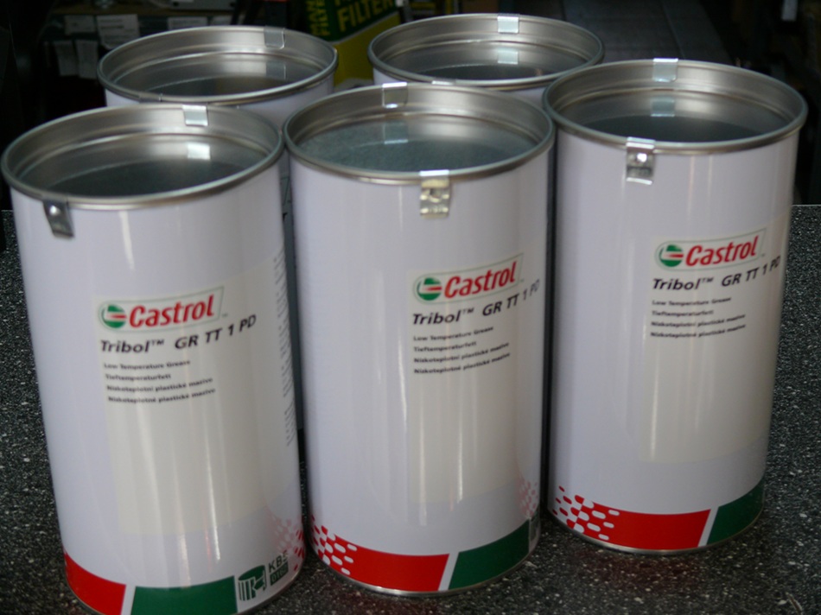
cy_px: 308
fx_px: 1565
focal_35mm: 66
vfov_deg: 22.2
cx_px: 410
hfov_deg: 29.4
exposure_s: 1/80
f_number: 3.2
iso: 100
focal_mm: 14
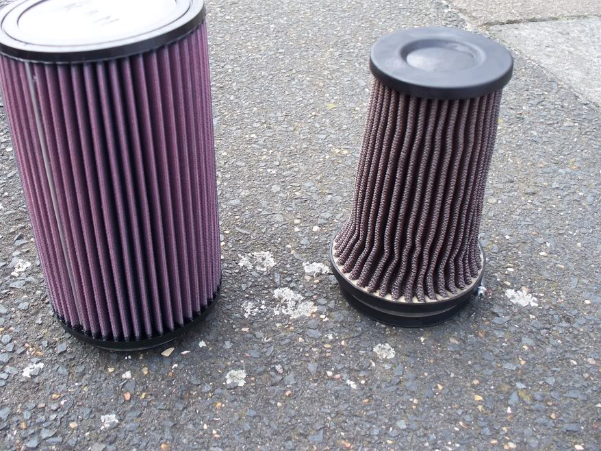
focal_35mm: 42
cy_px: 188
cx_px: 253
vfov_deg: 34.3
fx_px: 729
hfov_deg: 44.7
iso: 80
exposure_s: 1/125
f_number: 2.8
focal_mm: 7.54
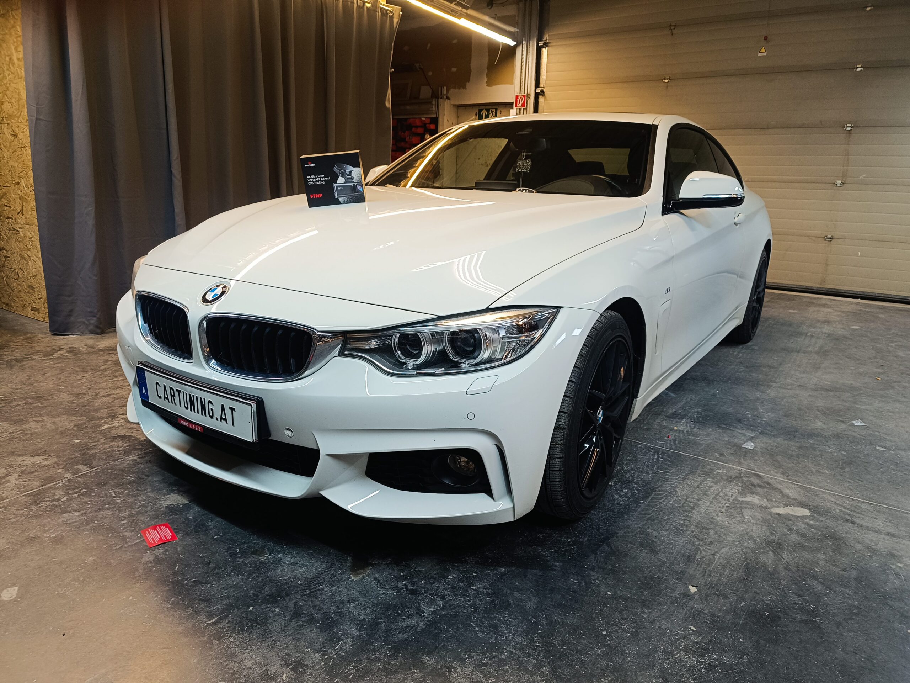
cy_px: 342
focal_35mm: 24
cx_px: 455
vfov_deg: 56.8
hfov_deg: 71.6
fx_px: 631
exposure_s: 1/50.1
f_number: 1.88
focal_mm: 5.59
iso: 325
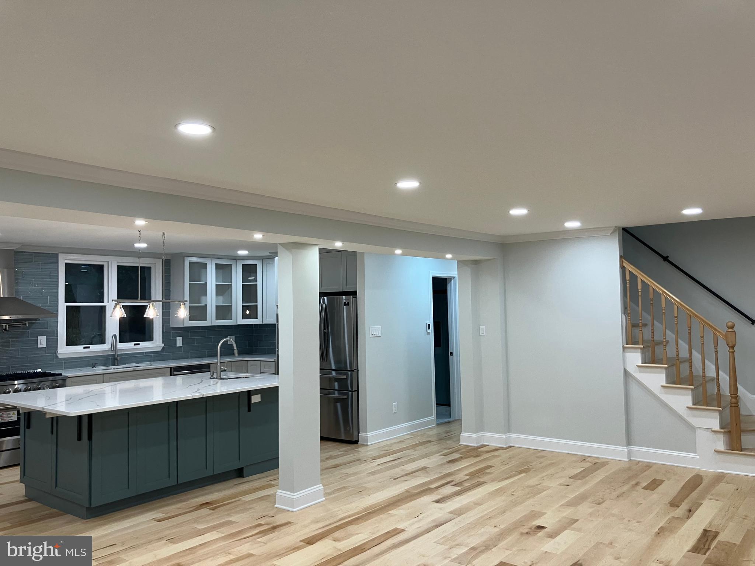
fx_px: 611
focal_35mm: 28
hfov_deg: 63.4
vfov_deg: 49.7
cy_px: 283
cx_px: 378
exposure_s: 1/60
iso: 50
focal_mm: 3.99
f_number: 1.8
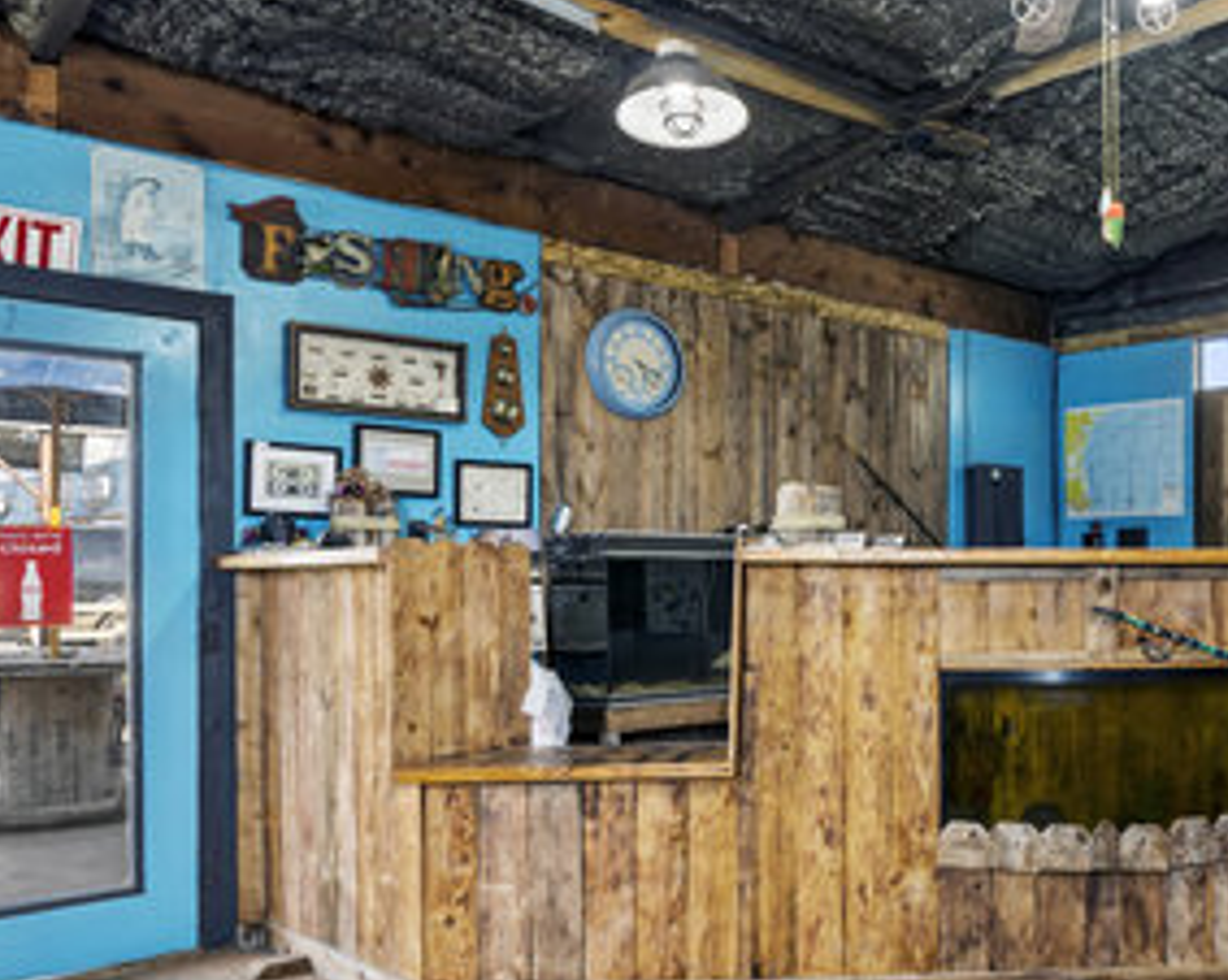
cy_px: 596
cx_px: 1024
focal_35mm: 34
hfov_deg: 49.0
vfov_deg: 43.1
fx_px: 1235
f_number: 7.1
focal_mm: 16
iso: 320
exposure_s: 1
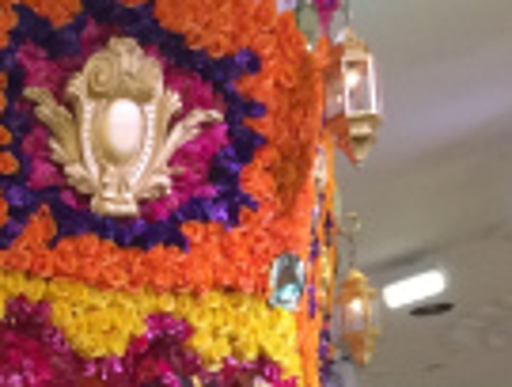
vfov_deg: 10.1
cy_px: 751
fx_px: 2032
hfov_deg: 12.6
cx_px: -501
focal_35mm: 137
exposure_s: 1/30
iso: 64
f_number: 2.2
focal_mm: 4.15
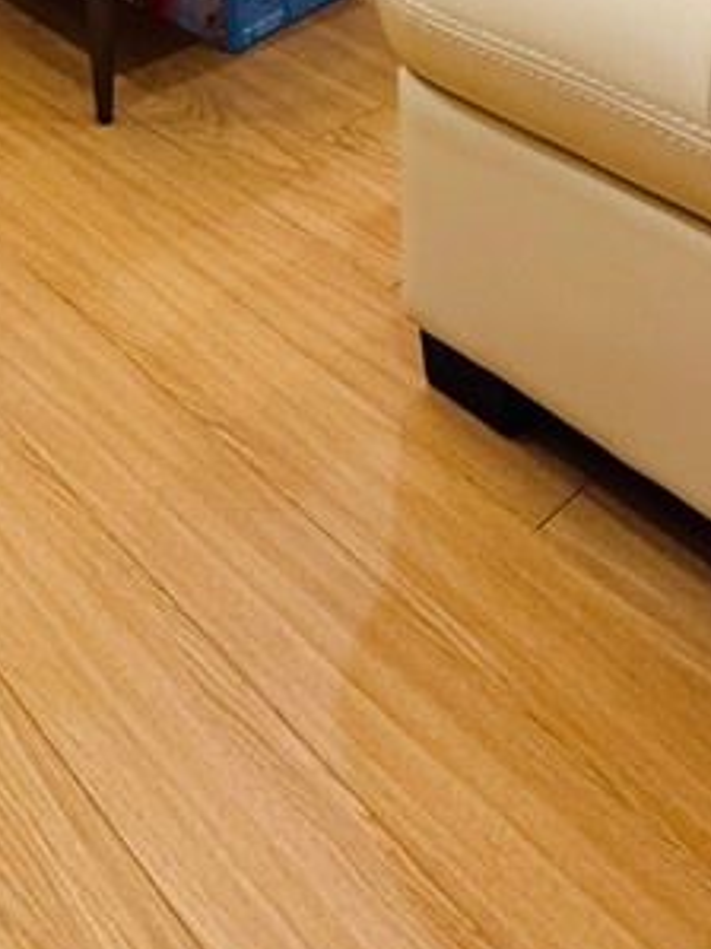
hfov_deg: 28.1
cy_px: -632
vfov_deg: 24.6
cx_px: -25
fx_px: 1315
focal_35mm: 48
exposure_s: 1/100
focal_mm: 2.22
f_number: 2.2
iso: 250
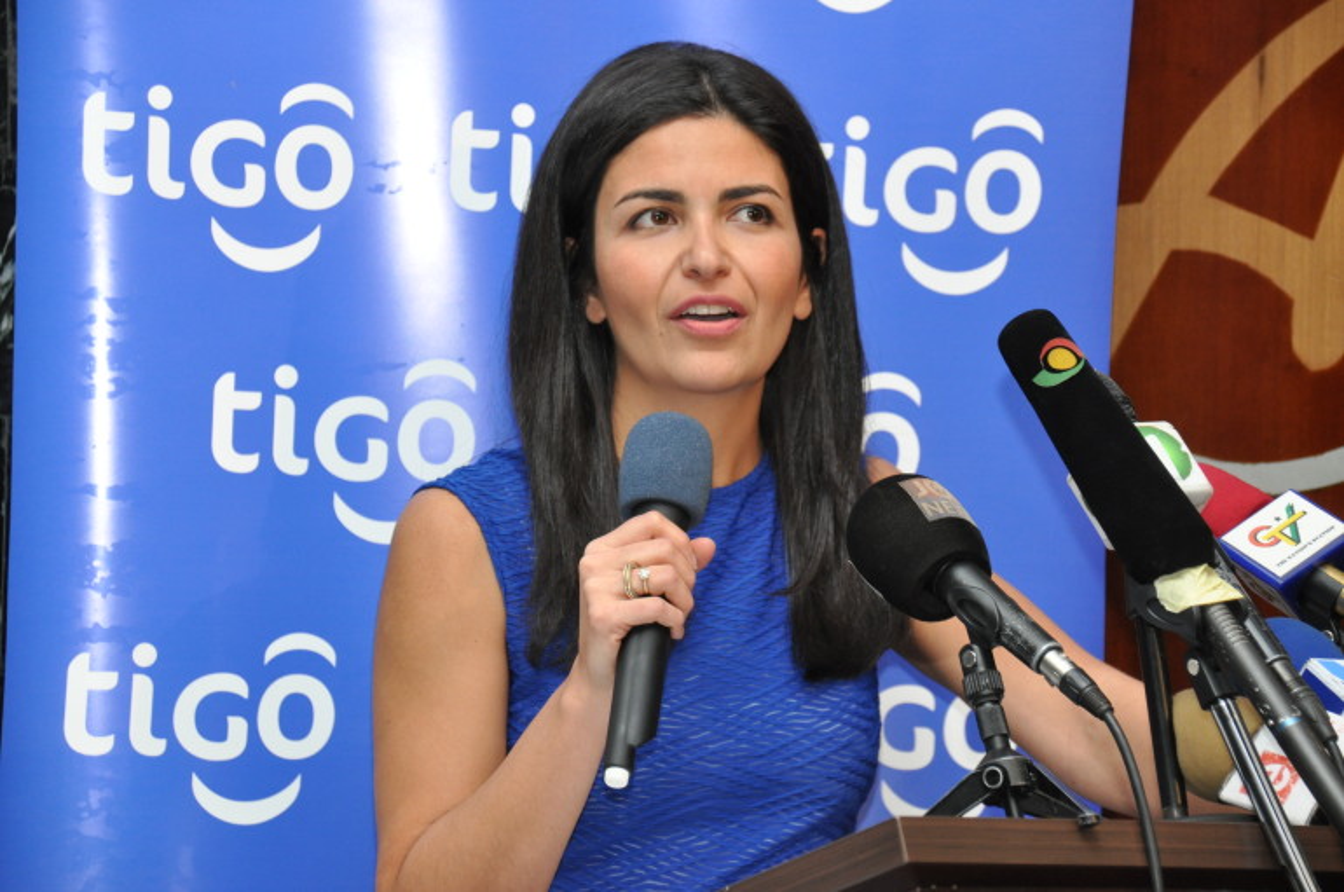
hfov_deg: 12.2
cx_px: 672
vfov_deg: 8.1
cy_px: 446
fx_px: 6263
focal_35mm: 168
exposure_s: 1/60
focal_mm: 112
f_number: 5.6
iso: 800
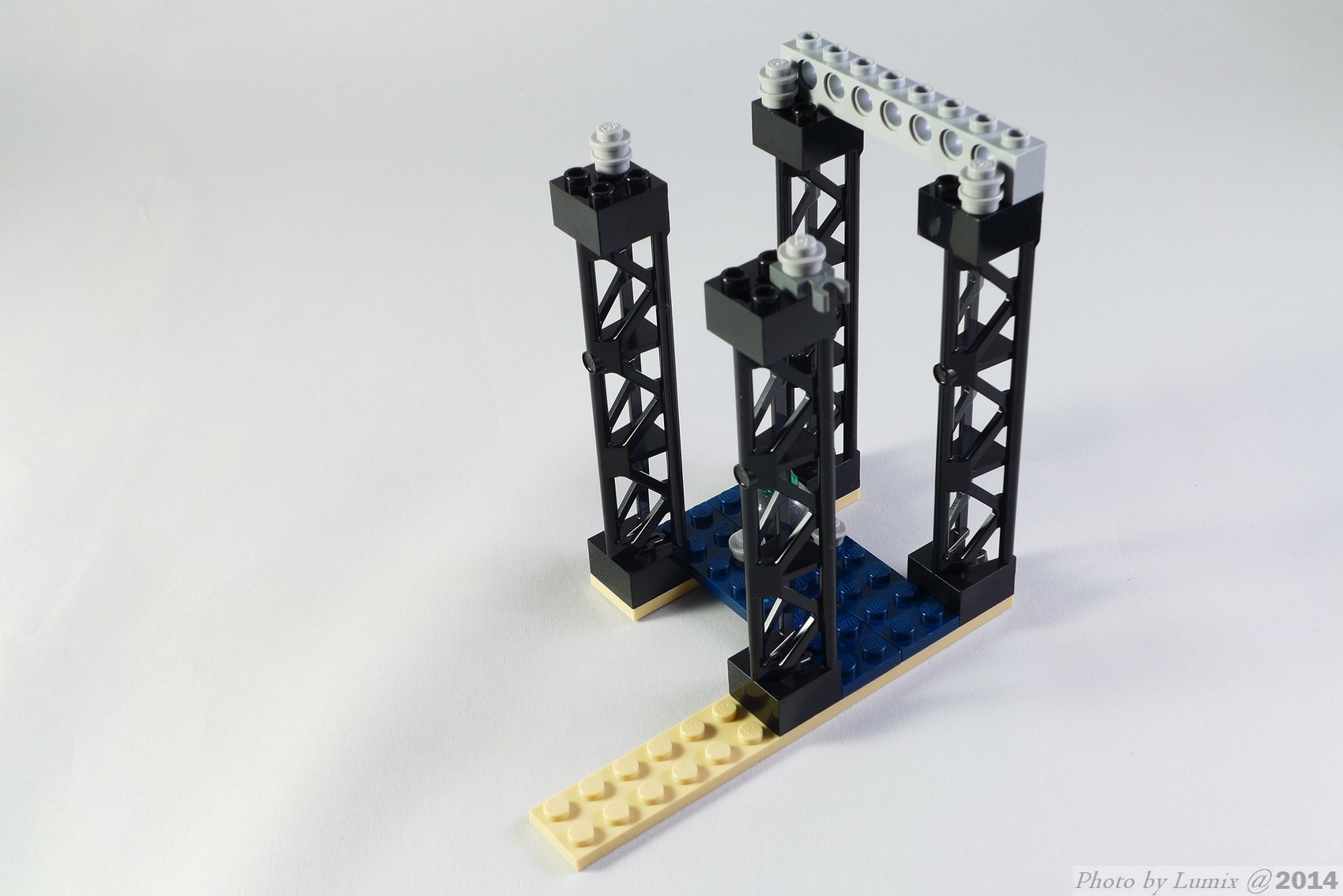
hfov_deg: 39.6
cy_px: 448
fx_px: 1866
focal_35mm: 50
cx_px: 672
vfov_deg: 27.0
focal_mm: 9.8
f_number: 4.5
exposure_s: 1/2
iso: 80
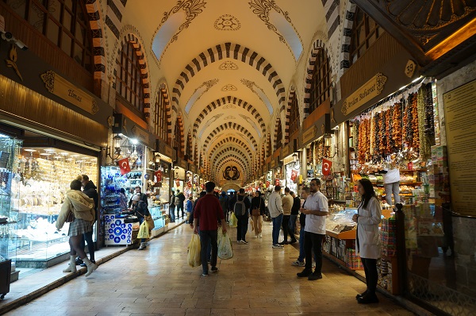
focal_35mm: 24
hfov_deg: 73.8
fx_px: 317
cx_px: 238
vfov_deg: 53.0
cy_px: 158
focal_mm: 16
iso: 200
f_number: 4
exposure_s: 1/60
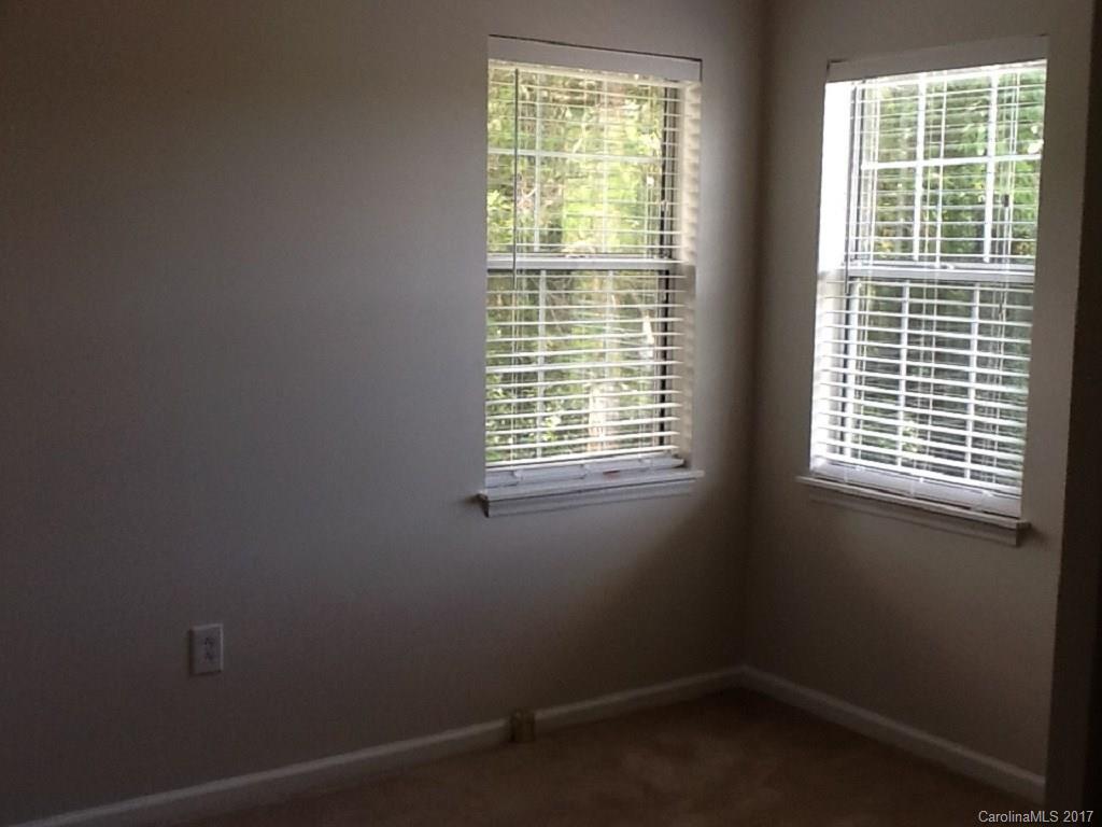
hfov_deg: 42.9
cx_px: 551
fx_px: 1401
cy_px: 414
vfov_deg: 32.9
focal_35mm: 44
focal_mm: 2.03
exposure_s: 1/40
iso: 50
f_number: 2.4
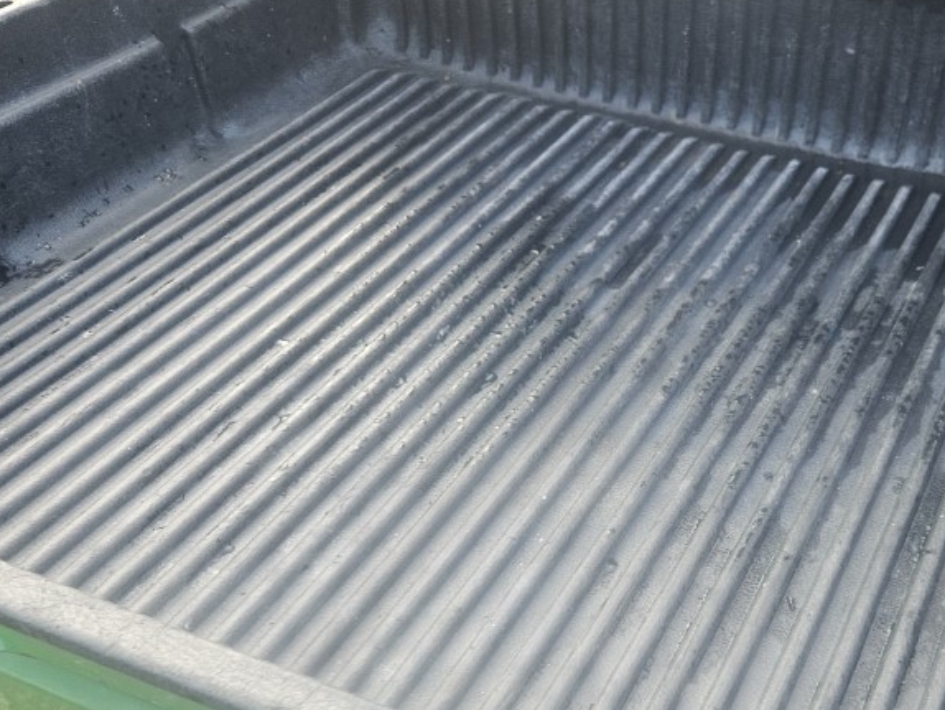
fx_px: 1120
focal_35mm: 41
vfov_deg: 34.8
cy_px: 479
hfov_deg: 45.0
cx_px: 642
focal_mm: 5.4
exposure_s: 1/180
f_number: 1.8
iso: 80
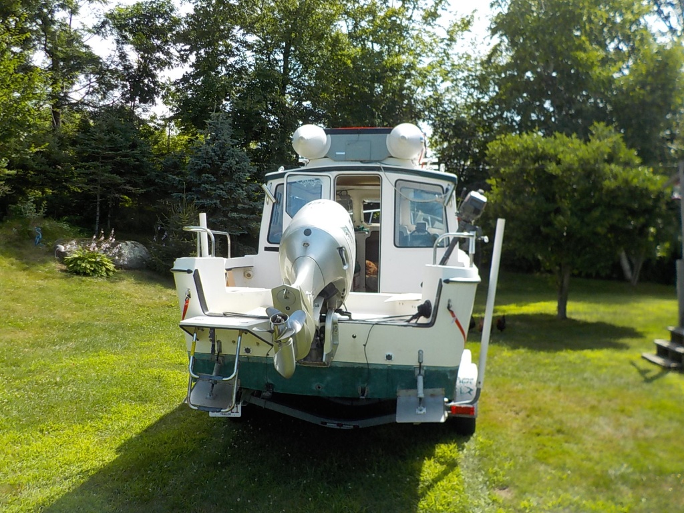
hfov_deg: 60.0
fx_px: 593
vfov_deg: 46.8
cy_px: 256
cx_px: 342
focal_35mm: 30
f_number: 3.3
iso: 125
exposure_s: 1/640
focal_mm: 4.1
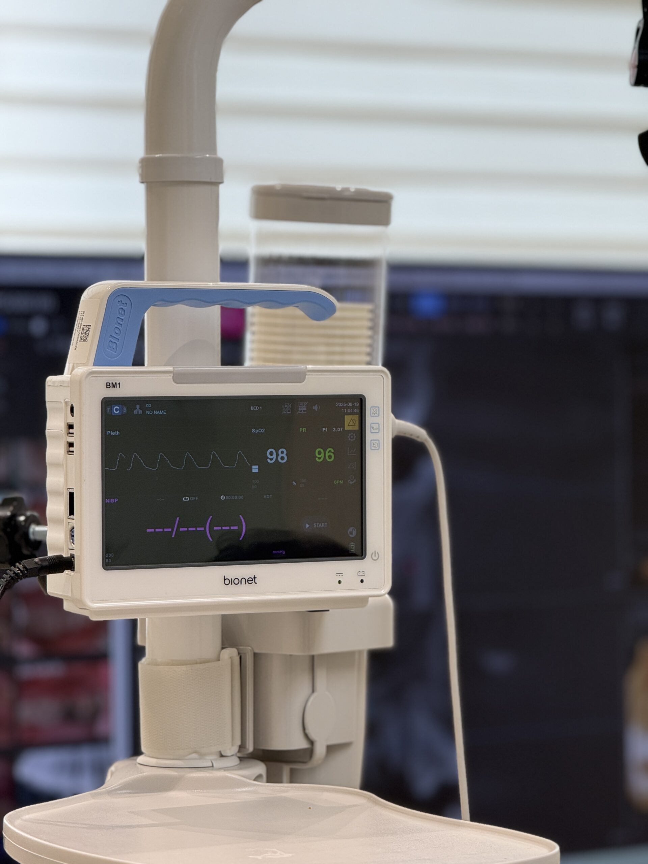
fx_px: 2995
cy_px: 432
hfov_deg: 12.3
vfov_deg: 16.4
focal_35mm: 120
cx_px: 324
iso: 50
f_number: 2.8
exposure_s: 1/99
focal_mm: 15.66
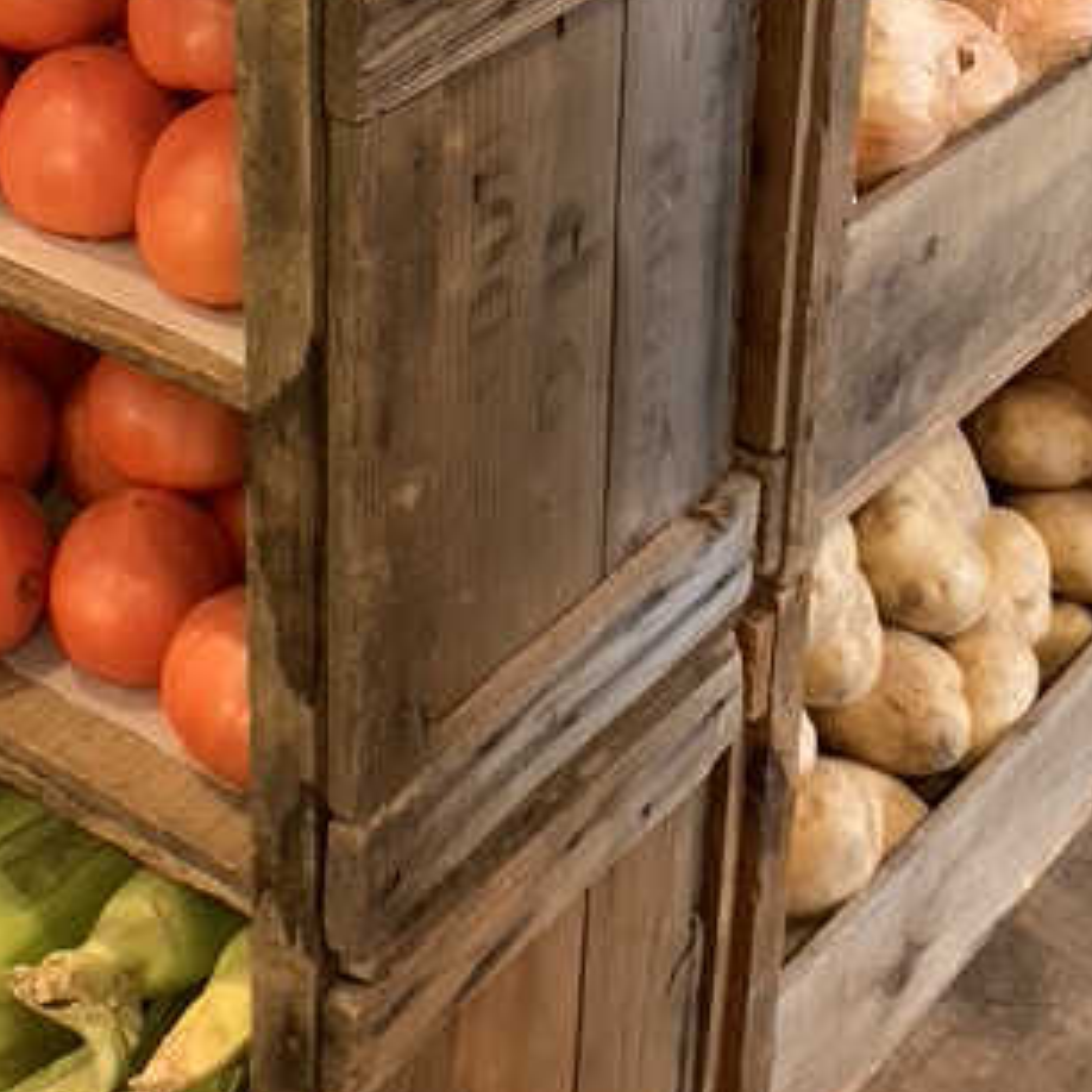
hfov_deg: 22.3
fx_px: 2748
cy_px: -54
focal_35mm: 77
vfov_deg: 21.5
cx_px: 271
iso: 400
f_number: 1.8
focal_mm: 4.25
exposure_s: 1/30
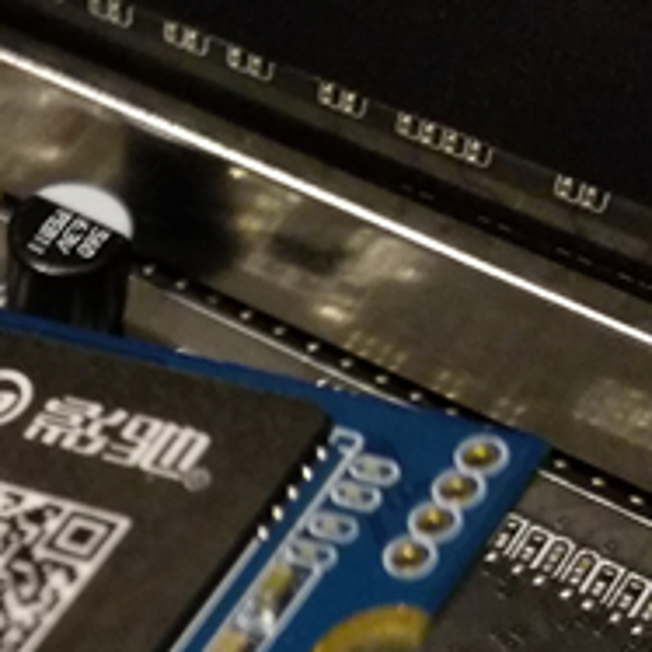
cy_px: 750
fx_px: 1960
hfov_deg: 16.7
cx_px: -391
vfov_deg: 18.1
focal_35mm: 92
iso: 500
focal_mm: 3.66
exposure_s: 1/25
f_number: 2
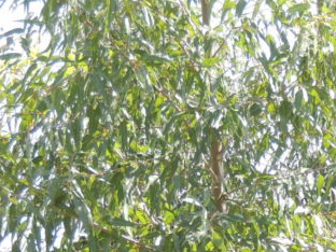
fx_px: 5416
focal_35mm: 558
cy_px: 384
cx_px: 309
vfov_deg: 2.7
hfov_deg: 3.6
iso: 100
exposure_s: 1/160
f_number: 4.5
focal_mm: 30.3
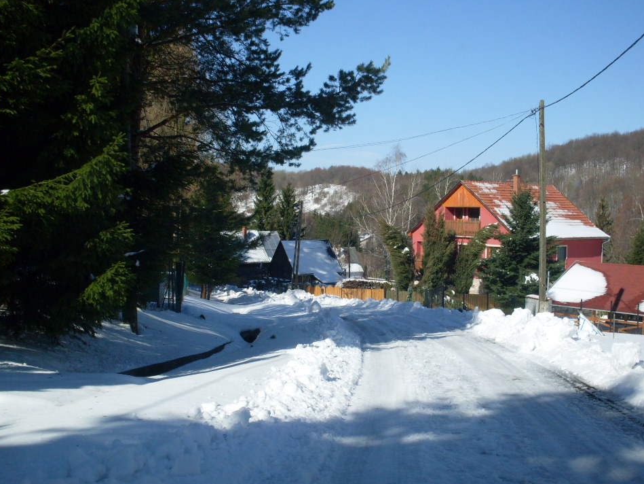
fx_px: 763
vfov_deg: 35.1
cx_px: 331
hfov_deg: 45.8
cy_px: 244
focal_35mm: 41
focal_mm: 6.3
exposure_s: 1/180
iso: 80
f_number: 8.4
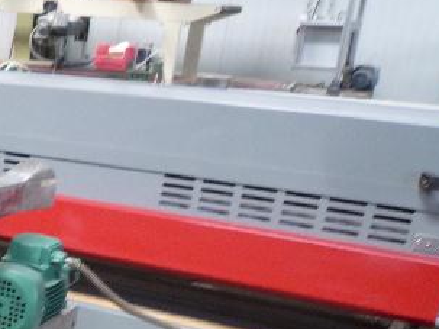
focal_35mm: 66
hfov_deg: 25.6
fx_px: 837
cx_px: -122
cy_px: 425
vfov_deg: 20.4
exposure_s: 1/30
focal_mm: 4.4
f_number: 2.8
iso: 200
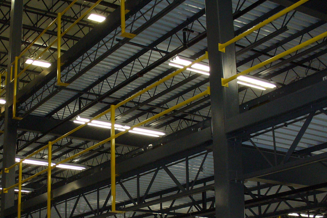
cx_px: 90
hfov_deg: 32.4
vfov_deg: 22.0
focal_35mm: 61
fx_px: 554
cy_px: 173
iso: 200
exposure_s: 1/60
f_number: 2.8
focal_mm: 6.1
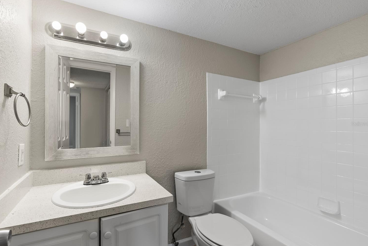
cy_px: 124
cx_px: 178
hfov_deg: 93.2
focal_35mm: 17
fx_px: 174
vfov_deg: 70.5
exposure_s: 1/6
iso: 250
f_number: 8
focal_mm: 16
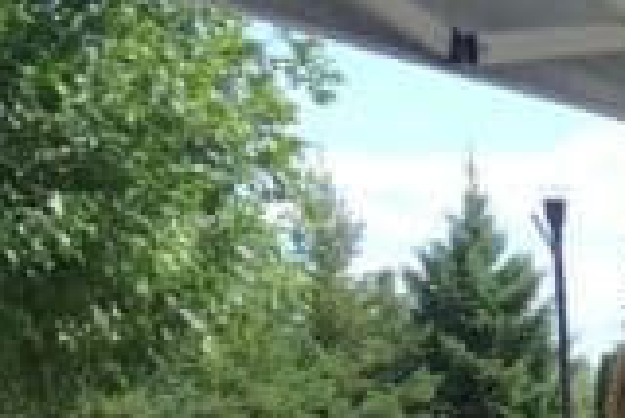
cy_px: 1309
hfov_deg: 9.5
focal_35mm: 193
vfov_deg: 6.4
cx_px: 1492
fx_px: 3354
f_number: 2.2
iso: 25
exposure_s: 1/651
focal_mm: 4.15
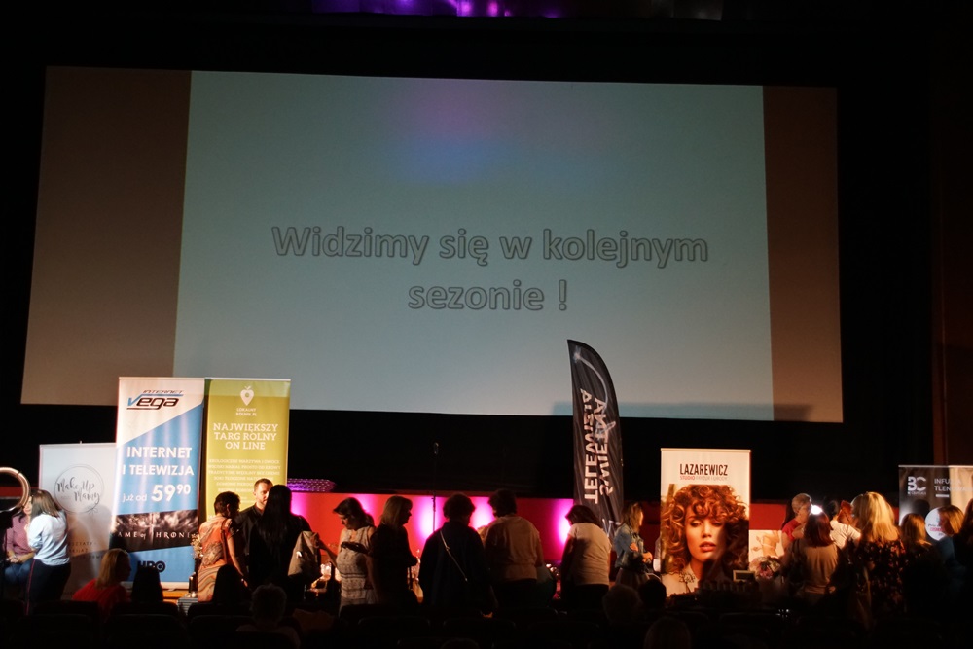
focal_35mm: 45
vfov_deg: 29.9
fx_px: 1216
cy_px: 324
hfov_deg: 43.6
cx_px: 486
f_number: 4.5
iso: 1600
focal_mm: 30
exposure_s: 1/60
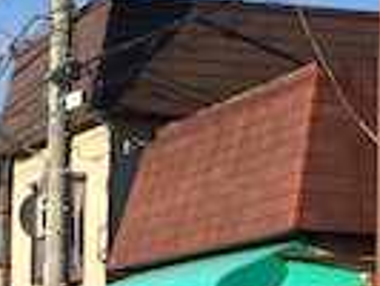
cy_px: 177
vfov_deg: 8.4
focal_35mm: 178
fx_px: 1956
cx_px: 37
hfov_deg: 11.0
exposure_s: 1/1582
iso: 32
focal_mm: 4.15
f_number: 2.2
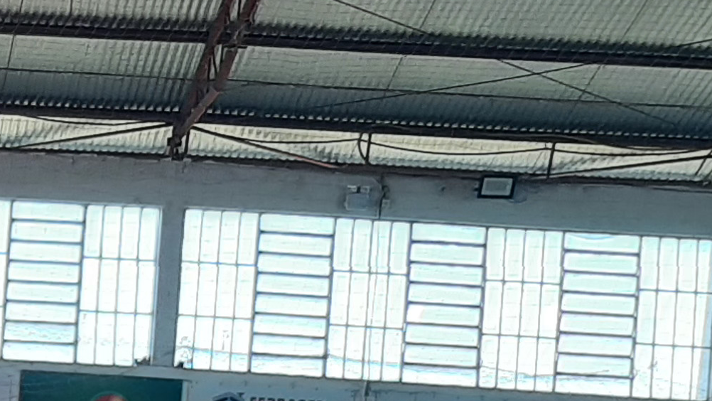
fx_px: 2153
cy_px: 581
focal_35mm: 114
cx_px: -356
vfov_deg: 10.3
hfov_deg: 17.0
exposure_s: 1/120
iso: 50
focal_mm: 3.93
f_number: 1.7
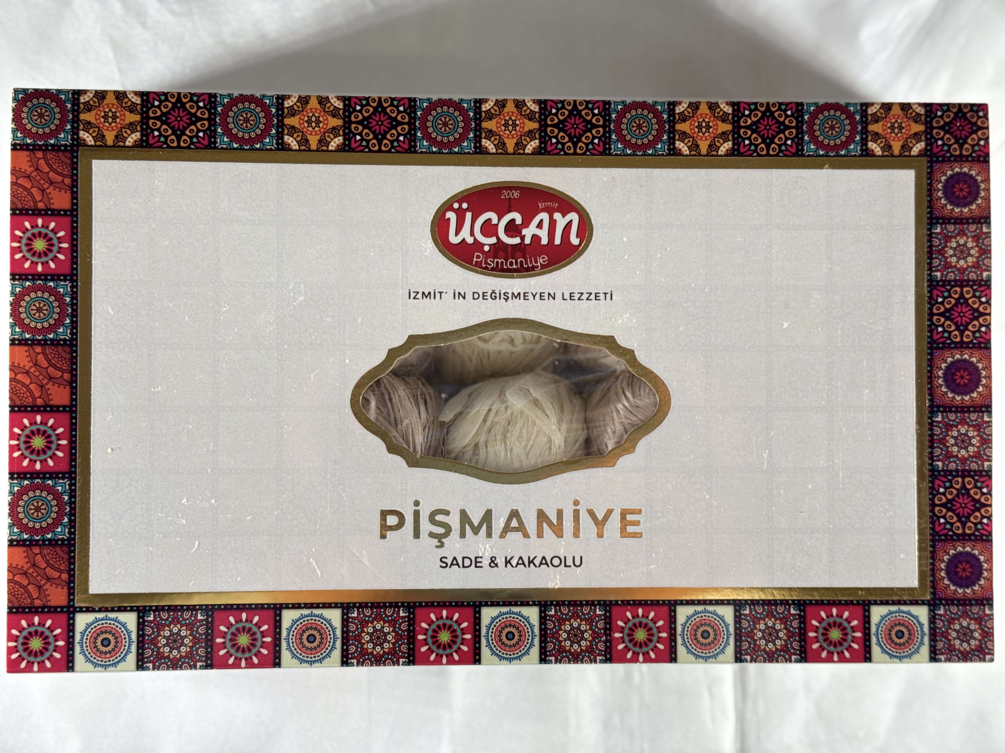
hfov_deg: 39.7
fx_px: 1394
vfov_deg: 30.3
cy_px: 376
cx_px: 502
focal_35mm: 48
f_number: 1.78
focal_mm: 6.76
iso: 64
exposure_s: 1/417
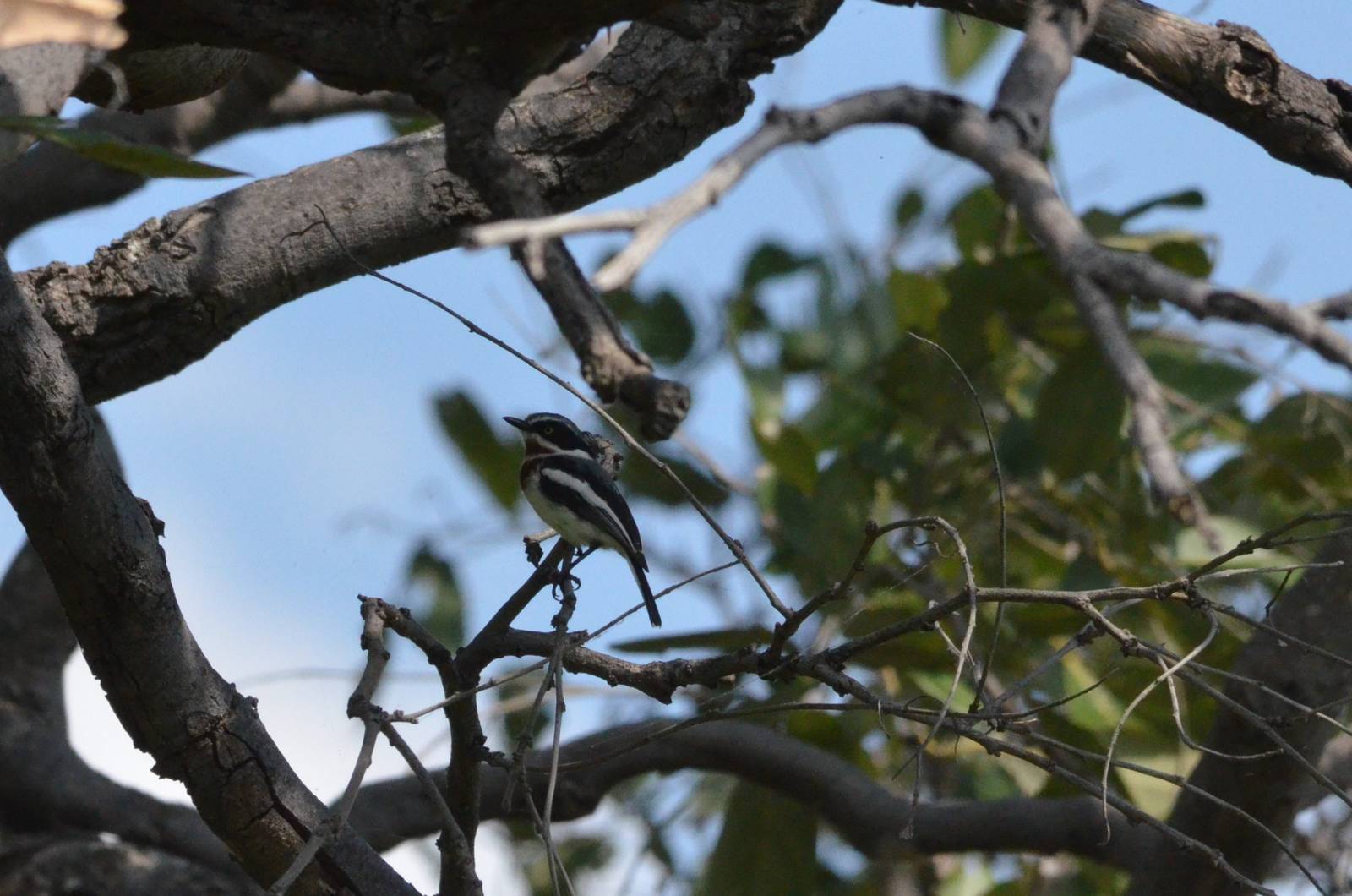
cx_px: 676
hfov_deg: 2.8
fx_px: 28110
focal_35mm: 750
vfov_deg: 1.8
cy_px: 448
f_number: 13
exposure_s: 1/2500
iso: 2500
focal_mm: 500
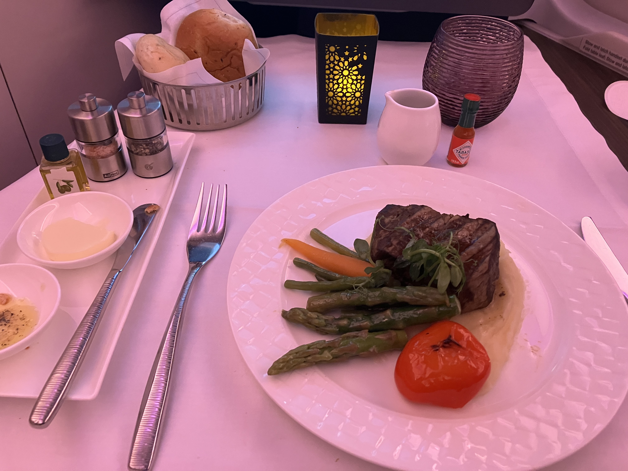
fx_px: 508
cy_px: 236
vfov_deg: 49.7
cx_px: 314
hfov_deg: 63.4
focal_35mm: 28
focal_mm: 3.99
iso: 400
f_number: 1.8
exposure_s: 1/29
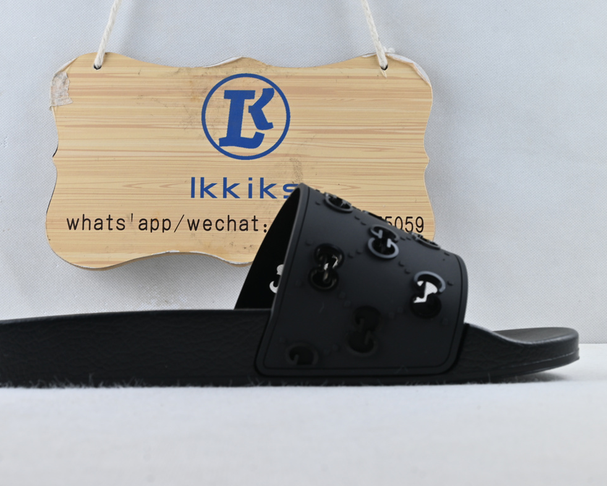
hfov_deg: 39.2
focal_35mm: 47
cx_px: 259
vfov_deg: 31.9
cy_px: 243
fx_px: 850
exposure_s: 1/13
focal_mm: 27.5
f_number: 10
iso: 100
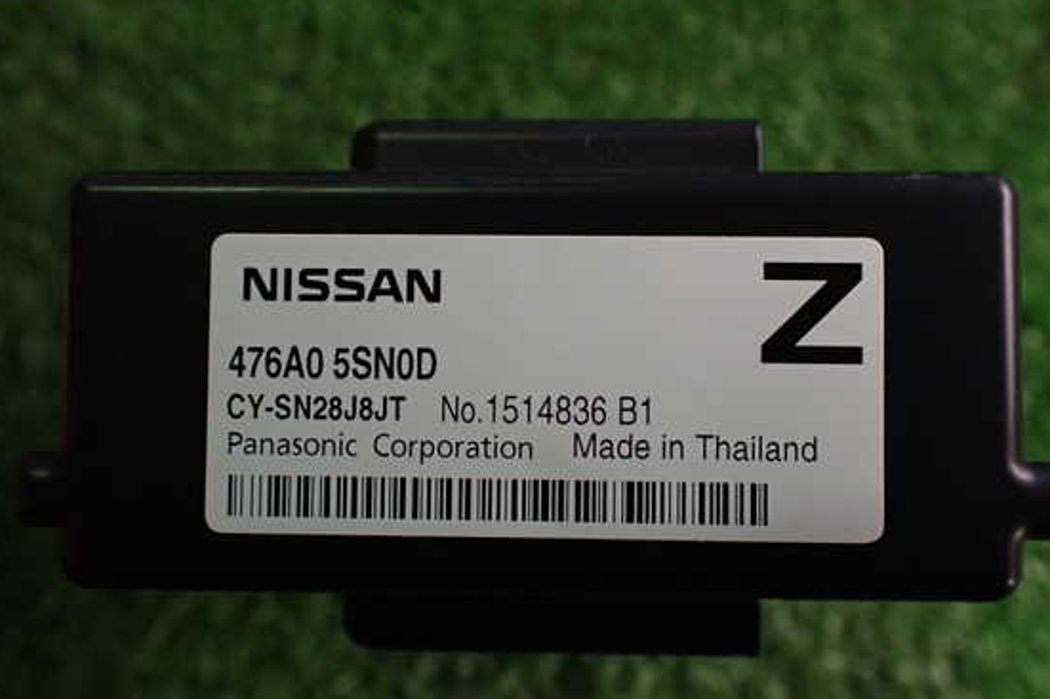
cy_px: 377
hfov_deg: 55.8
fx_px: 991
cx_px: 532
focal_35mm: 34
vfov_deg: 38.8
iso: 320
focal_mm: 5.4
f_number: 2.3
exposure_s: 1/125
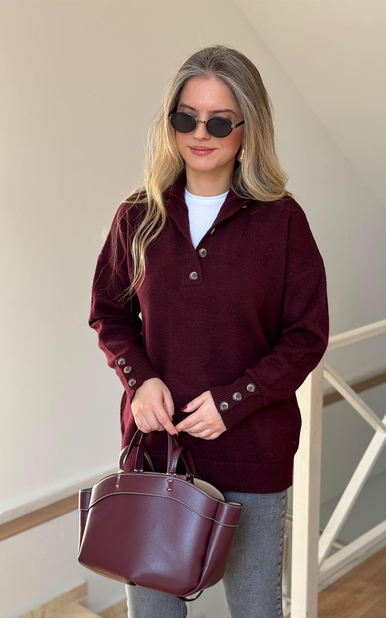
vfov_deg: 39.6
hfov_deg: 25.3
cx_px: 210
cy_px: 309
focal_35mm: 51
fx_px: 858
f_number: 1.78
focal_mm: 6.76
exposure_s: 1/194
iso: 64
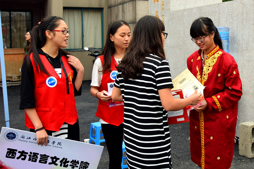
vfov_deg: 36.9
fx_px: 254
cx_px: 127
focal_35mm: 36
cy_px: 84
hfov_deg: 53.1
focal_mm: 24
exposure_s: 1/160
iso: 400
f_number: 6.3
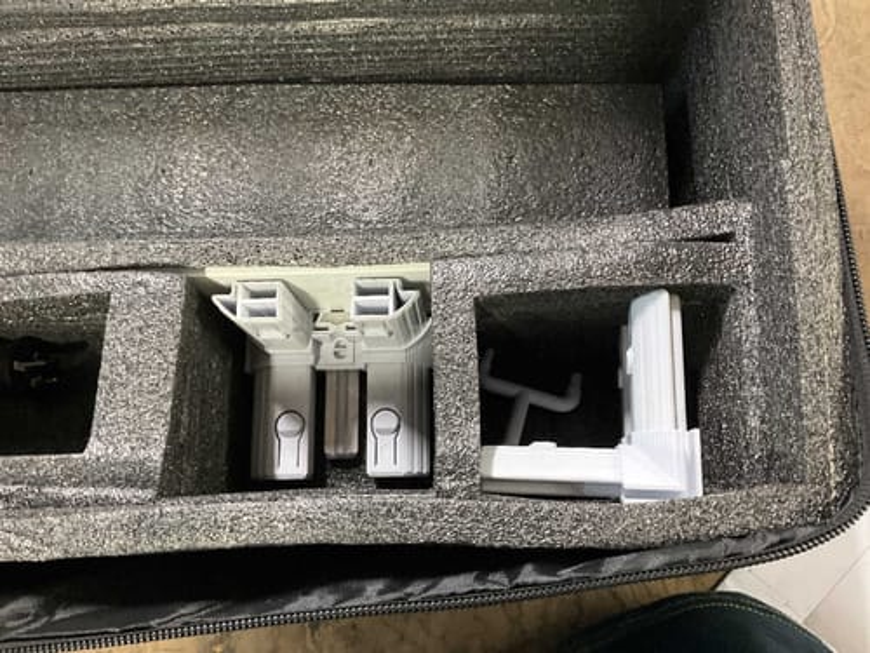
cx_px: 435
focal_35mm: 29
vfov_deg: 48.2
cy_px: 326
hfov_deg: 61.7
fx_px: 729
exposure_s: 1/25
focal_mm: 3
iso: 250
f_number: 1.8
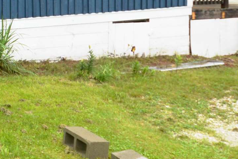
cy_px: -10
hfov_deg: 24.5
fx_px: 423
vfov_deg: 20.4
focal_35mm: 64
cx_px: -119
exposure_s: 1/125
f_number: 5.6
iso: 280
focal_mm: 10
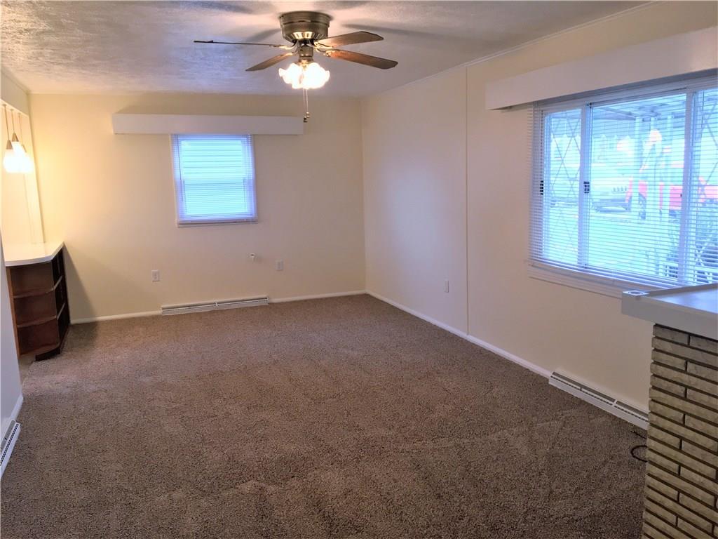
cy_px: 270
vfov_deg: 48.2
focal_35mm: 29
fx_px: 602
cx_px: 359
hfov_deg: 61.7
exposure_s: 1/30
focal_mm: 4.15
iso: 100
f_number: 2.2
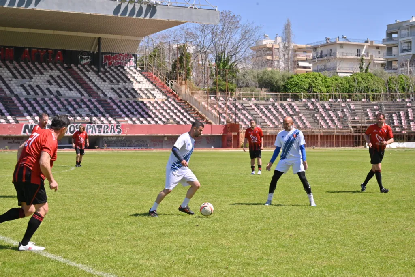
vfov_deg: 19.5
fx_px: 807
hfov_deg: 28.8
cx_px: 208
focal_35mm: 70
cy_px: 138
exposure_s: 1/800
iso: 400
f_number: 11
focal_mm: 70
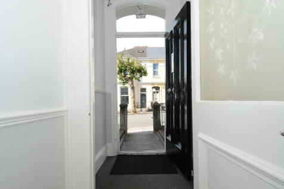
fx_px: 154
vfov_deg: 63.2
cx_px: 142
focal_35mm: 20
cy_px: 94
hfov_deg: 85.4
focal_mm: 13
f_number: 8
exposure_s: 1/250
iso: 400
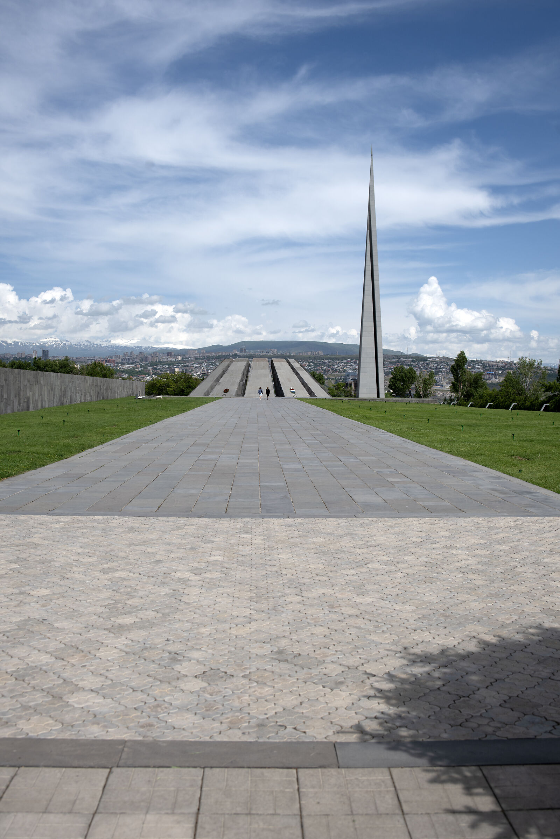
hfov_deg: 23.0
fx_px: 1377
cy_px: 420
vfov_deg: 33.9
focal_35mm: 59
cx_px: 280
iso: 100
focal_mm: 59
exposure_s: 1/1000
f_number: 8
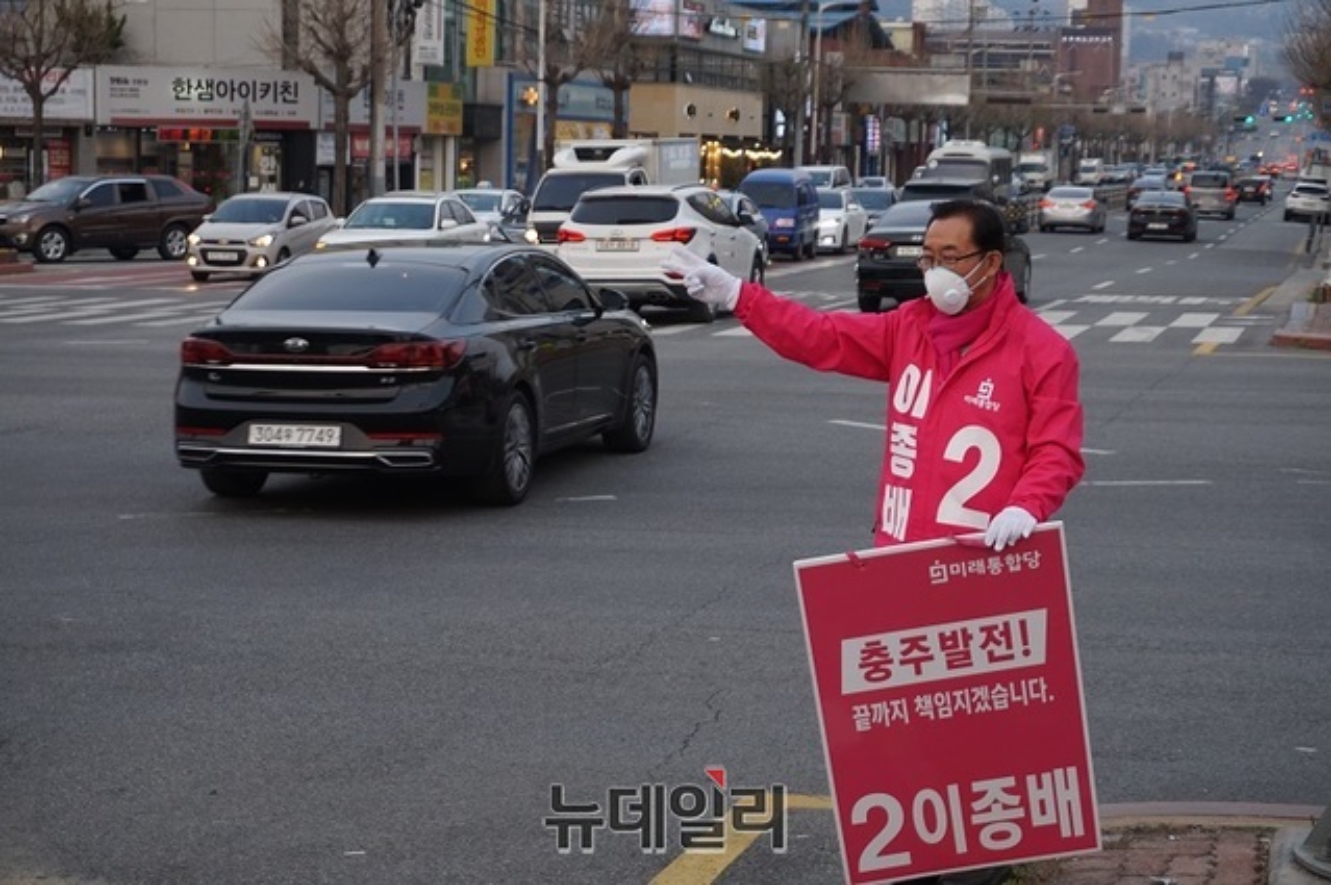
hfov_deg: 28.1
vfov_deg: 18.9
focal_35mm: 72
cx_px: 666
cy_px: 442
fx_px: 2660
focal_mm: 48
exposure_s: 1/160
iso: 500
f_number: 5.6
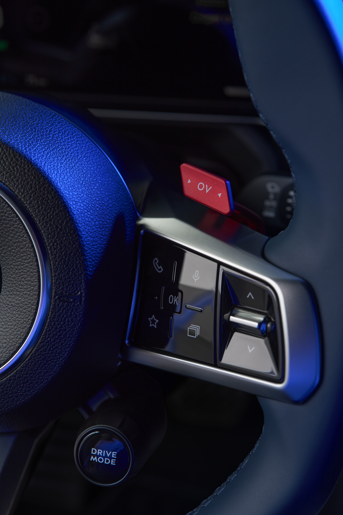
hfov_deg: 27.0
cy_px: 258
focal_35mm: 50
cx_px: 172
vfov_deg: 39.6
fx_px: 715
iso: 200
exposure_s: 1/20
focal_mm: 50
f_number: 5
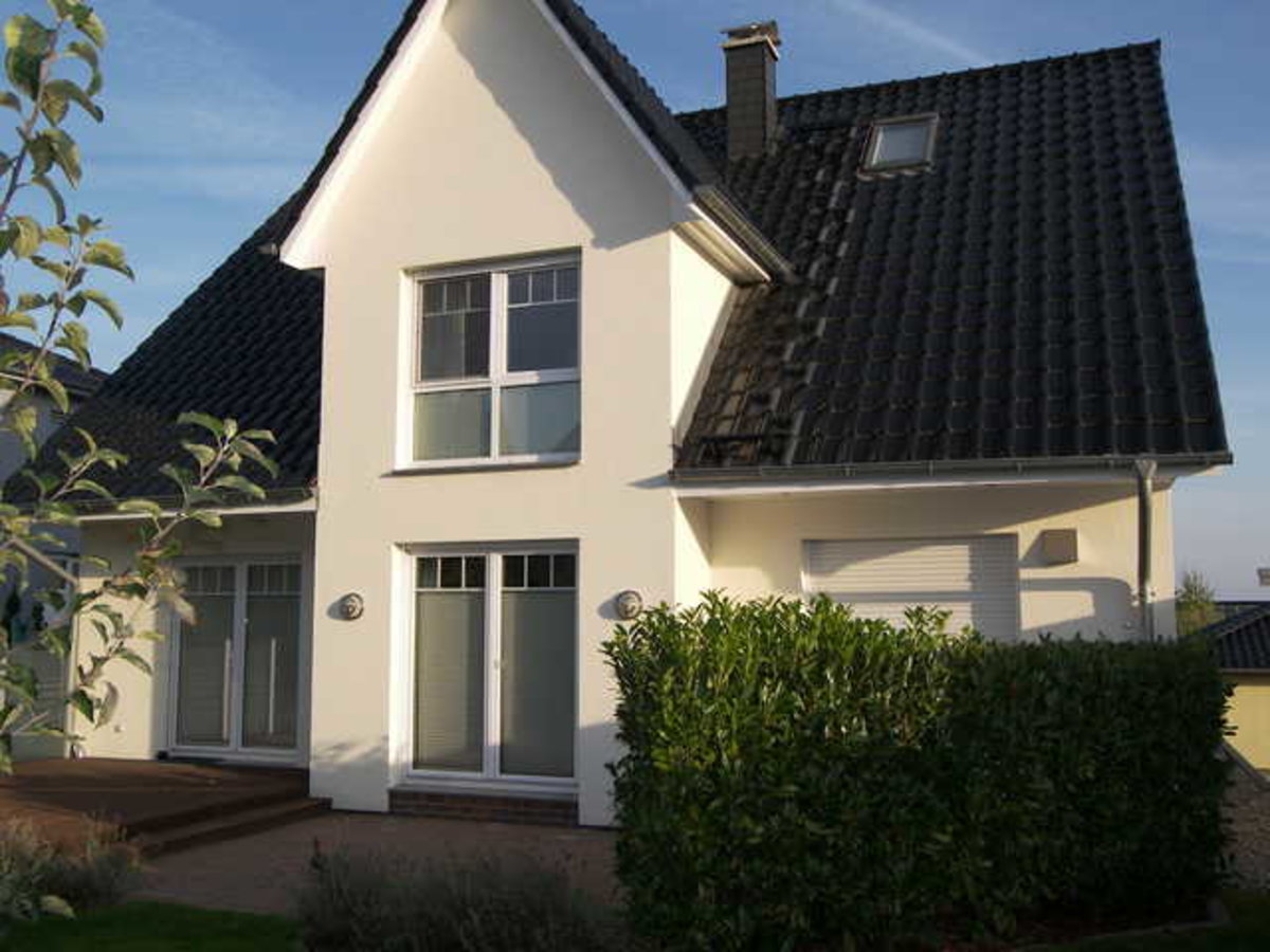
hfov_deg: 54.0
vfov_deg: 41.8
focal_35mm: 34
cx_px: 635
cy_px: 476
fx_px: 1247
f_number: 3.2
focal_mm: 7.1
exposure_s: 1/640
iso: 50
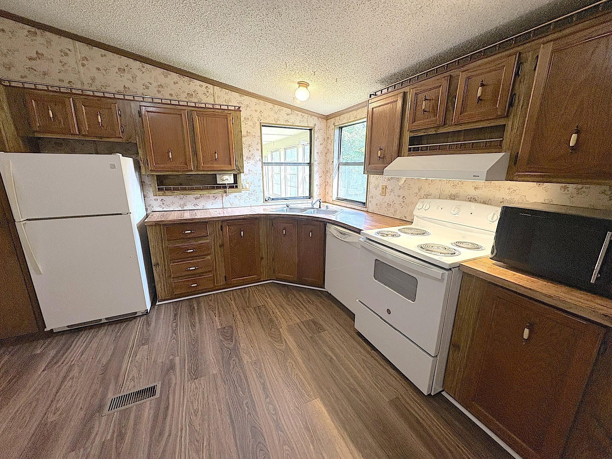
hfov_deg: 102.1
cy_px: 230
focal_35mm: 14
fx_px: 248
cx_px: 306
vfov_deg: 85.7
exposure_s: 1/120
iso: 200
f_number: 2.2
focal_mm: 2.22
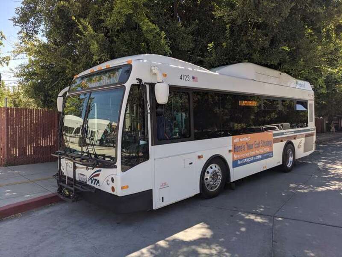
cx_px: 171
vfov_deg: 53.1
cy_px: 128
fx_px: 257
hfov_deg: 67.3
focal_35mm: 26
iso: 50
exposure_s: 1/824
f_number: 2
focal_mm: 4.67
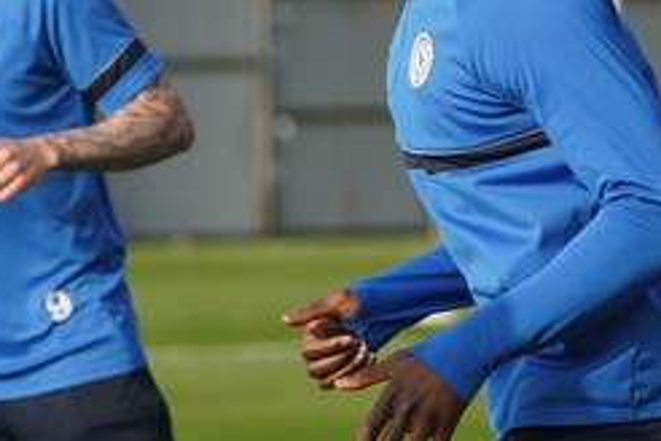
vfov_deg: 2.5
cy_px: 82
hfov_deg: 3.8
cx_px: 454
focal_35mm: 545
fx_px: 10006
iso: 500
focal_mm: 200
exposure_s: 1/1250
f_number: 5.6
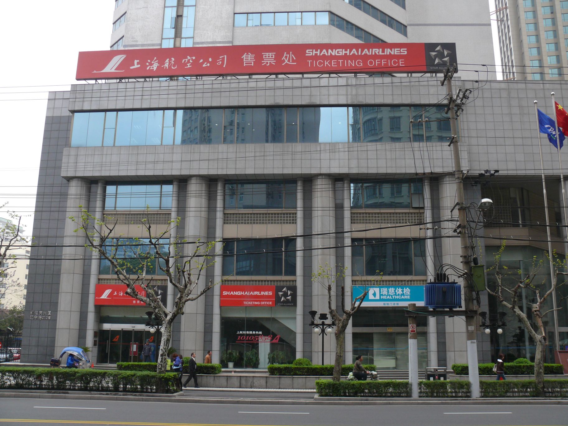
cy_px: 213
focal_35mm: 35
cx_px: 284
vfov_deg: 40.7
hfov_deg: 52.6
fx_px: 574
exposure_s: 1/125
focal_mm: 7.4
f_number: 4
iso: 100
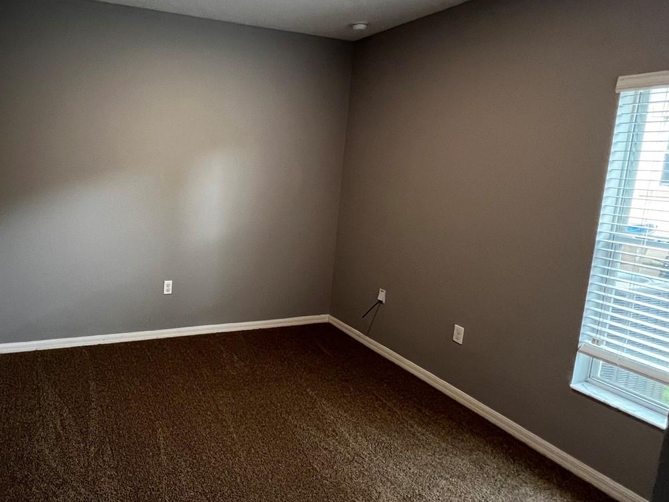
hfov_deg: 75.5
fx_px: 406
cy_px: 216
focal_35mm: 21
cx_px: 203
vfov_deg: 63.2
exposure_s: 1/60
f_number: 1.8
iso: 320
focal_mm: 1.57
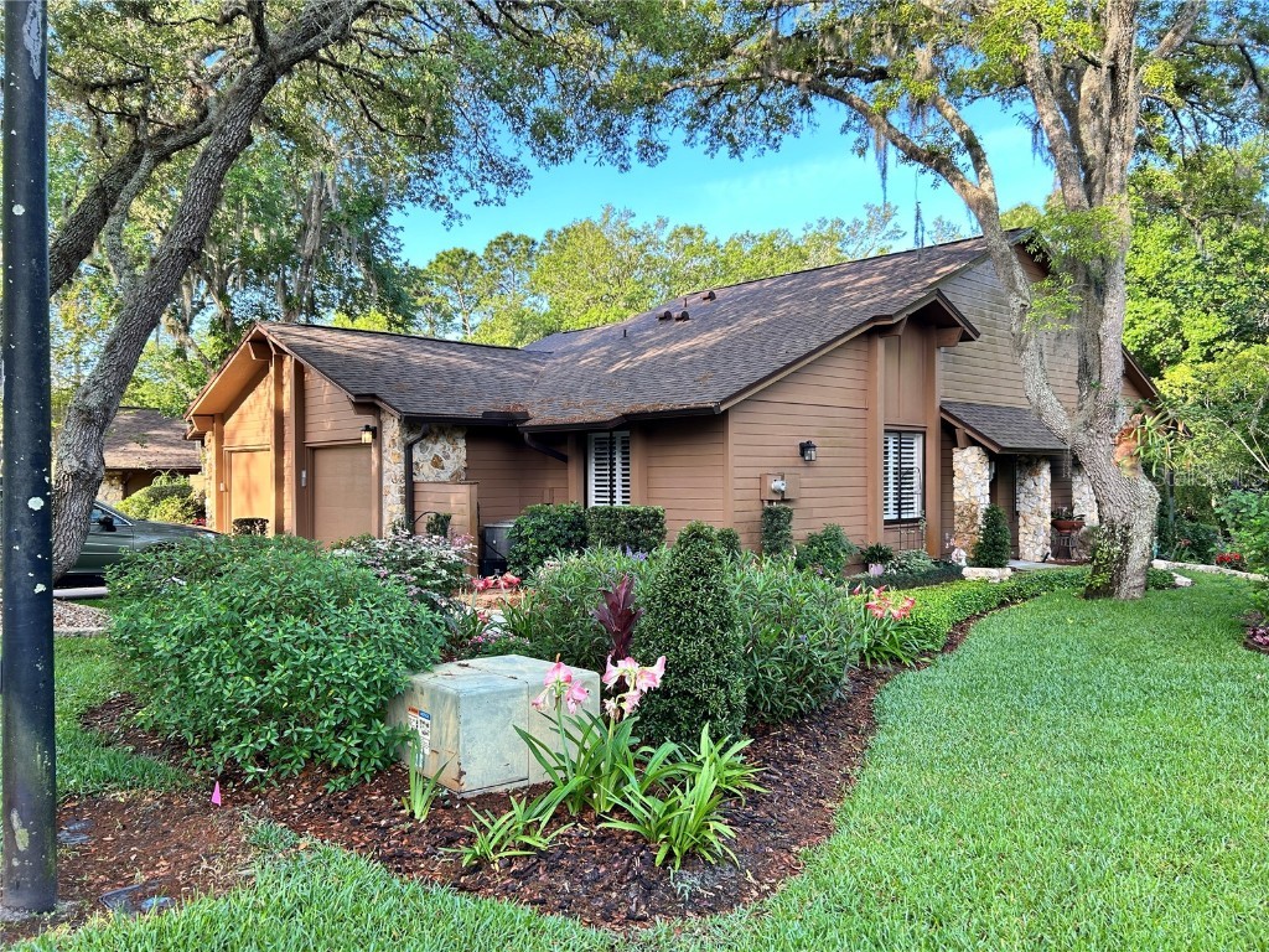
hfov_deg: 67.3
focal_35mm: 26
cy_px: 476
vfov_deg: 53.1
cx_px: 634
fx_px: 953
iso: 40
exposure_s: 1/241
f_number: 1.5
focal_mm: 5.7
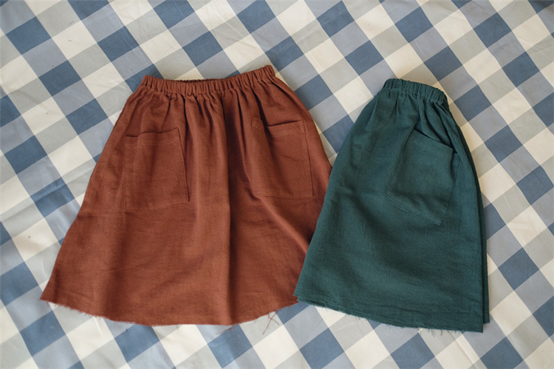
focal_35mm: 35
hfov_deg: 54.5
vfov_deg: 37.8
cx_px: 277
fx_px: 538
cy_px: 184
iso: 400
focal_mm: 23
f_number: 1.6
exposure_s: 1/60
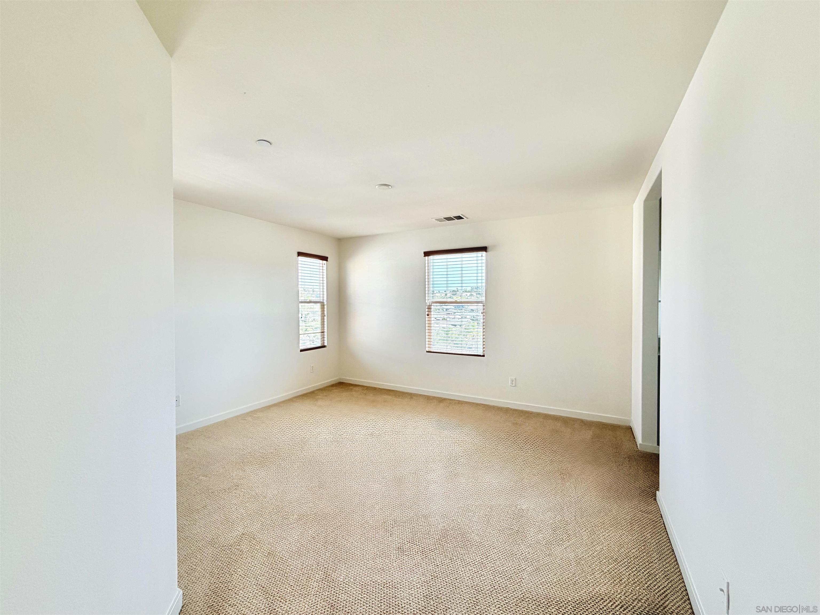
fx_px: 332
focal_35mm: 14
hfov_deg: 102.1
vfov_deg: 85.7
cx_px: 410
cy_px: 308
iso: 100
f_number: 2.2
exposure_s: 1/120
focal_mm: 2.22
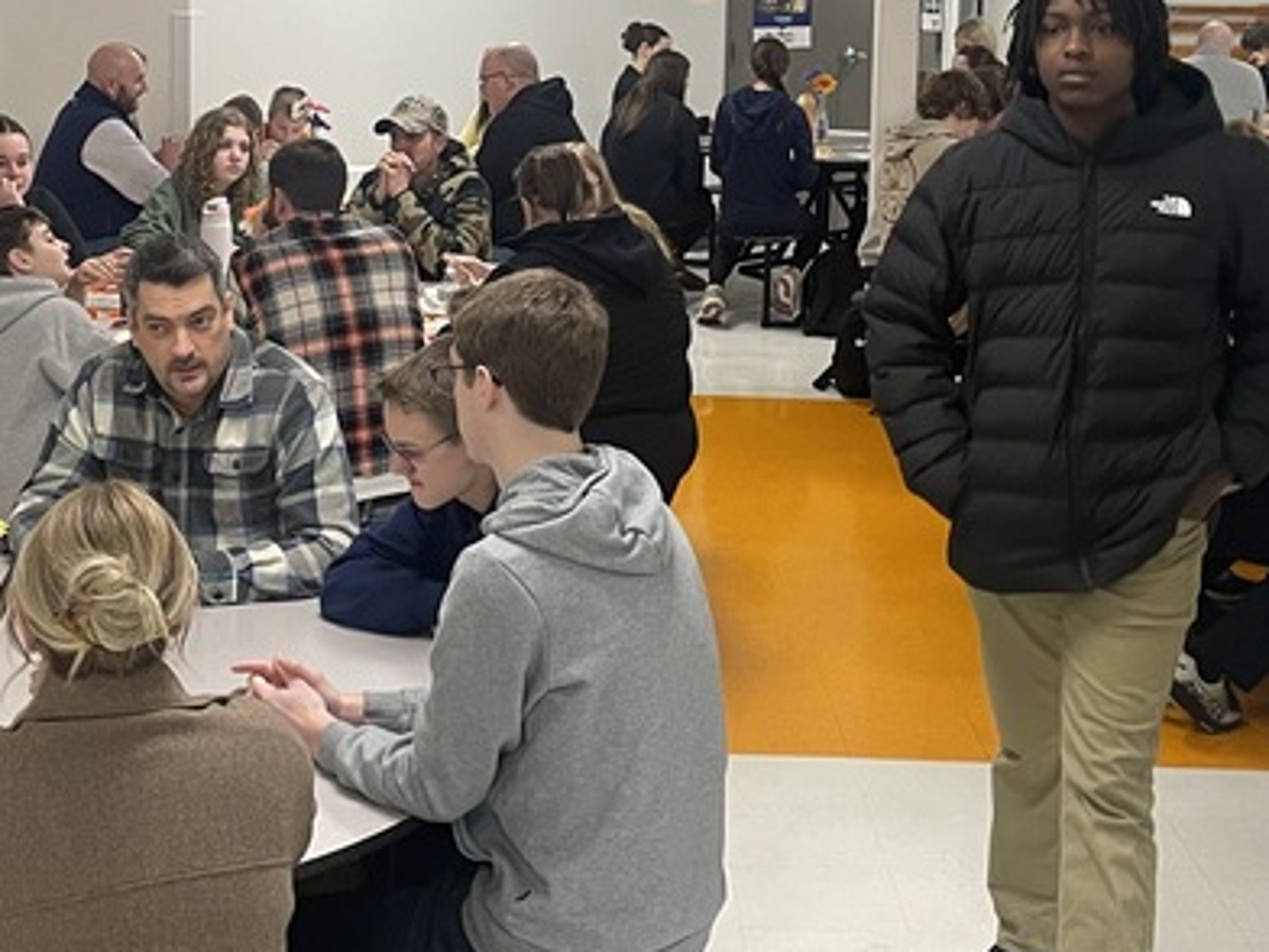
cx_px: 508
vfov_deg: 21.4
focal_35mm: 68
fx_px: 2493
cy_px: 201
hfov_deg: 28.5
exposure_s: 1/60
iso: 100
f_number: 1.6
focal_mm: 4.2
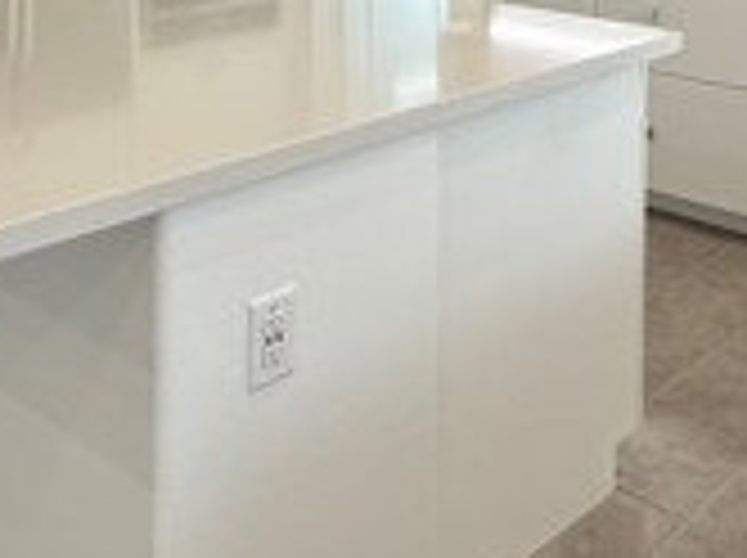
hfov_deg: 34.7
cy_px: -180
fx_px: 1164
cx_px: 580
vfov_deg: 23.6
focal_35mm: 54
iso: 160
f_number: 2.2
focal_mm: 2.22
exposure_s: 1/120
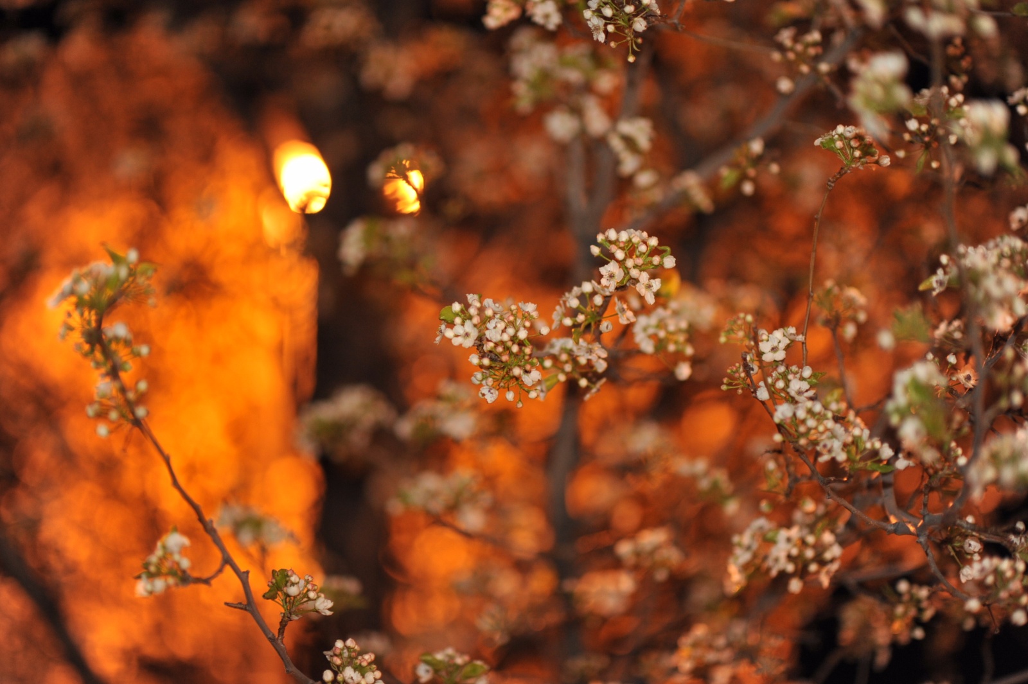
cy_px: 342
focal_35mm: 85
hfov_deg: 23.9
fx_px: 2426
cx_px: 514
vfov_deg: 16.1
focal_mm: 85
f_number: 1.4
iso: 1250
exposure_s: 1/45
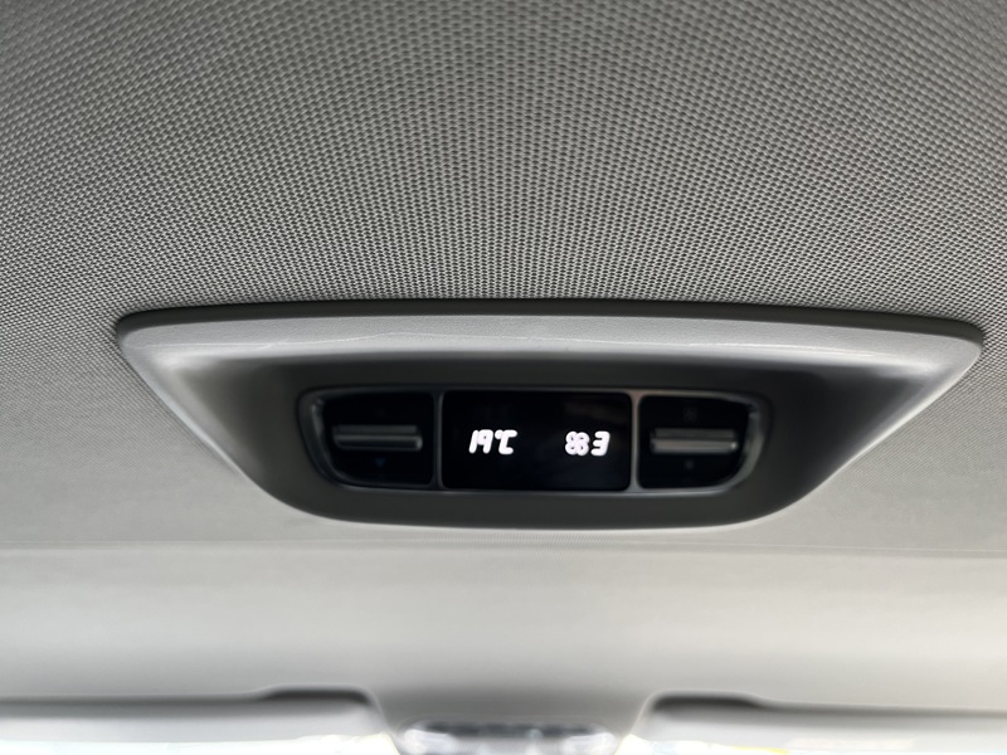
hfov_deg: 67.3
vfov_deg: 53.1
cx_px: 504
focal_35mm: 26
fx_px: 756
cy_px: 378
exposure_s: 1/60
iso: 160
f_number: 1.6
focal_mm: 5.1
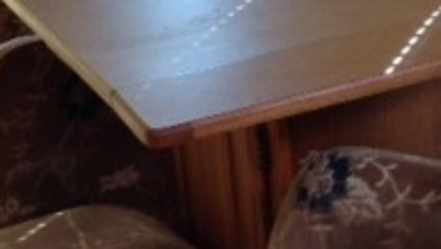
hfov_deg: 18.0
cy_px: 180
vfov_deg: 10.2
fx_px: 1393
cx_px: 233
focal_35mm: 119
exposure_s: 1/40
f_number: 2.4
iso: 50
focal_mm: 4.12
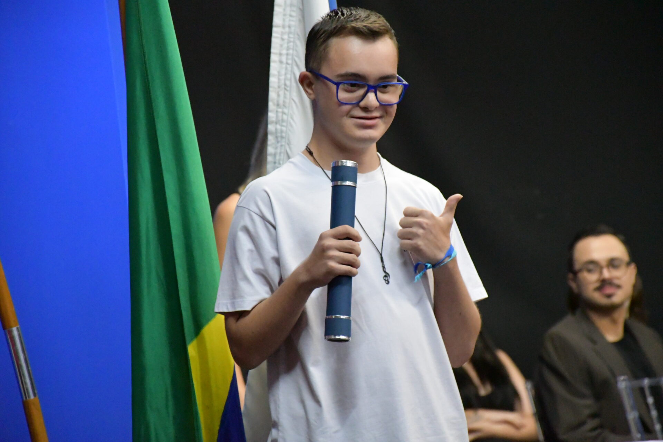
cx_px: 332
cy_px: 221
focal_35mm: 183
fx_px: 3370
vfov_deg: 7.5
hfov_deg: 11.2
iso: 11400
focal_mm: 122
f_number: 5.6
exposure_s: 1/125
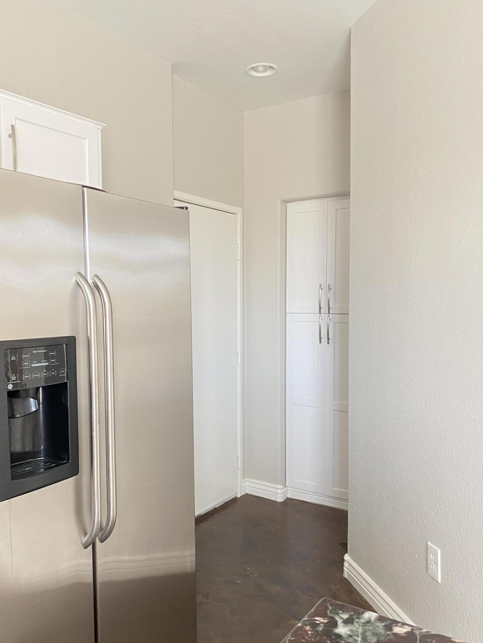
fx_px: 558
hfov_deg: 46.7
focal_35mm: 30
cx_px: 216
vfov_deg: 59.9
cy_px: 343
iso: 400
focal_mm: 4.25
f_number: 1.8
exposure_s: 1/40
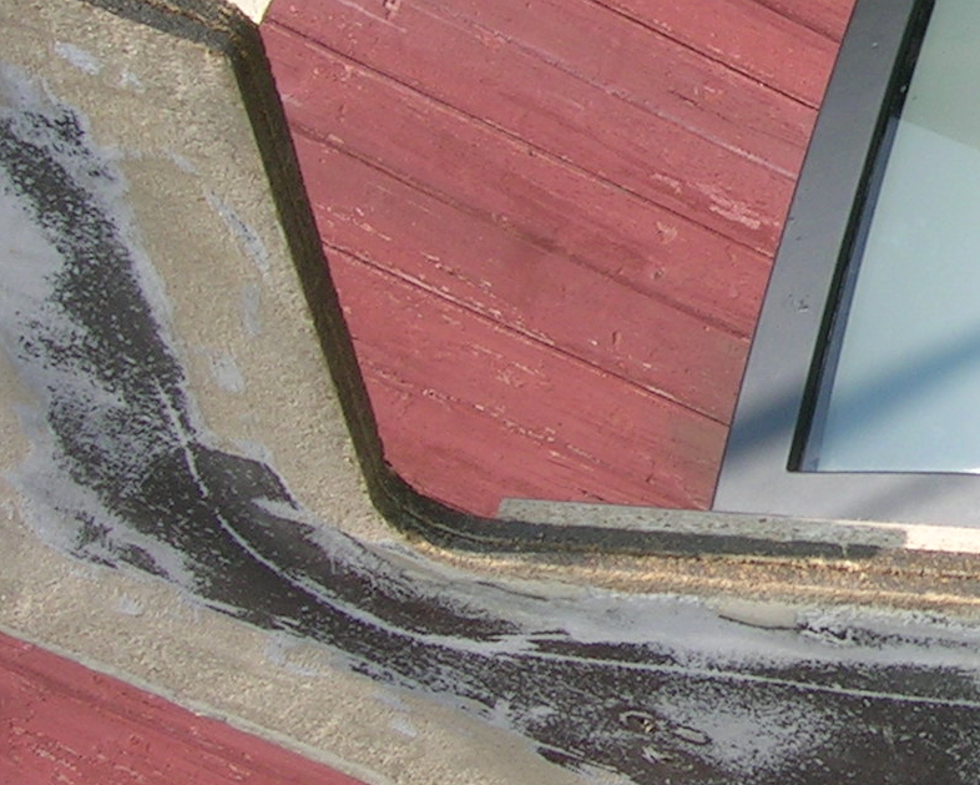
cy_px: 149
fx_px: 2582
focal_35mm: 89
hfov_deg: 20.2
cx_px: 1172
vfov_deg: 17.1
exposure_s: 1/312
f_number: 4.8
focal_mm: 5.4
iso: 50
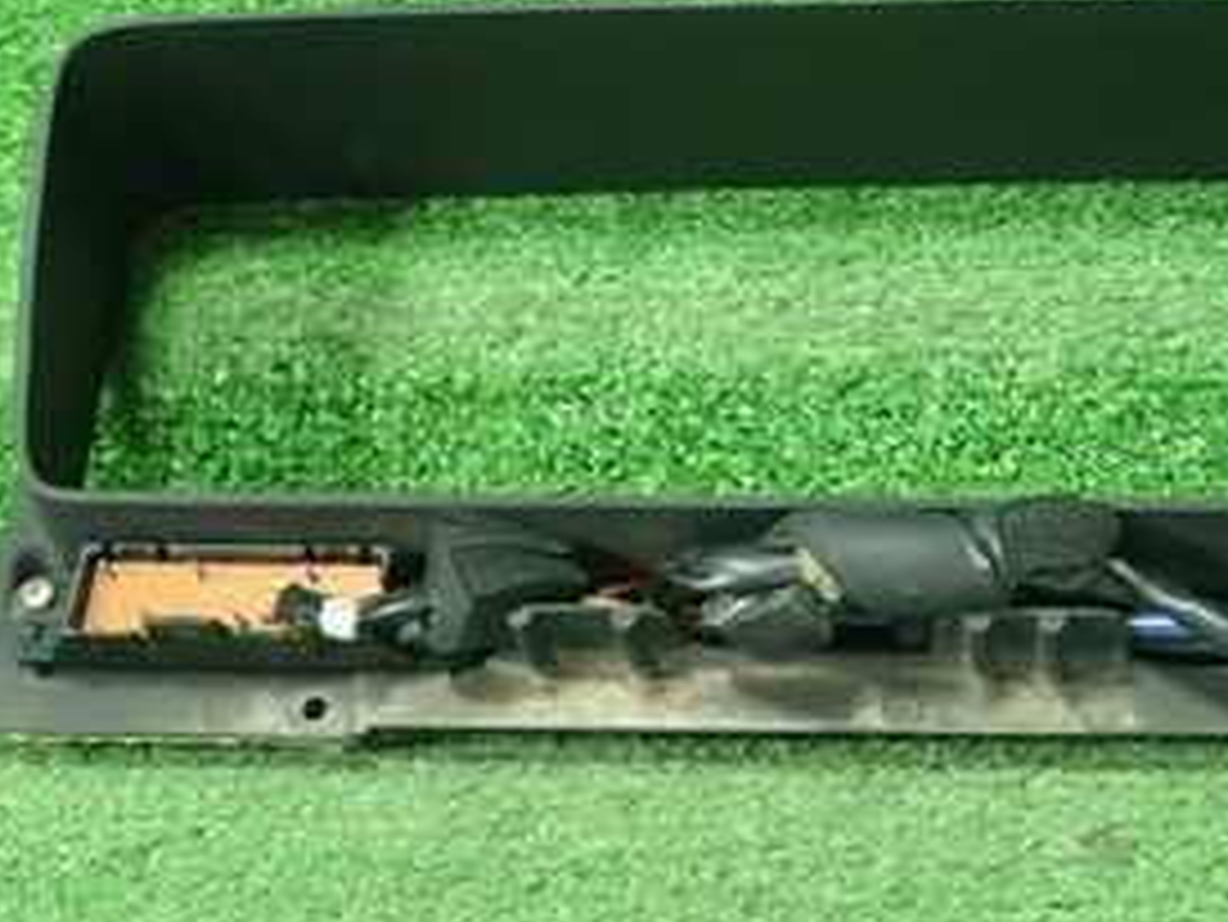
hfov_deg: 28.8
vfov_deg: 22.2
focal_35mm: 66
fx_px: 2342
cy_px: 306
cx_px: 972
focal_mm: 5.5
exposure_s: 1/125
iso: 640
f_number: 2.3
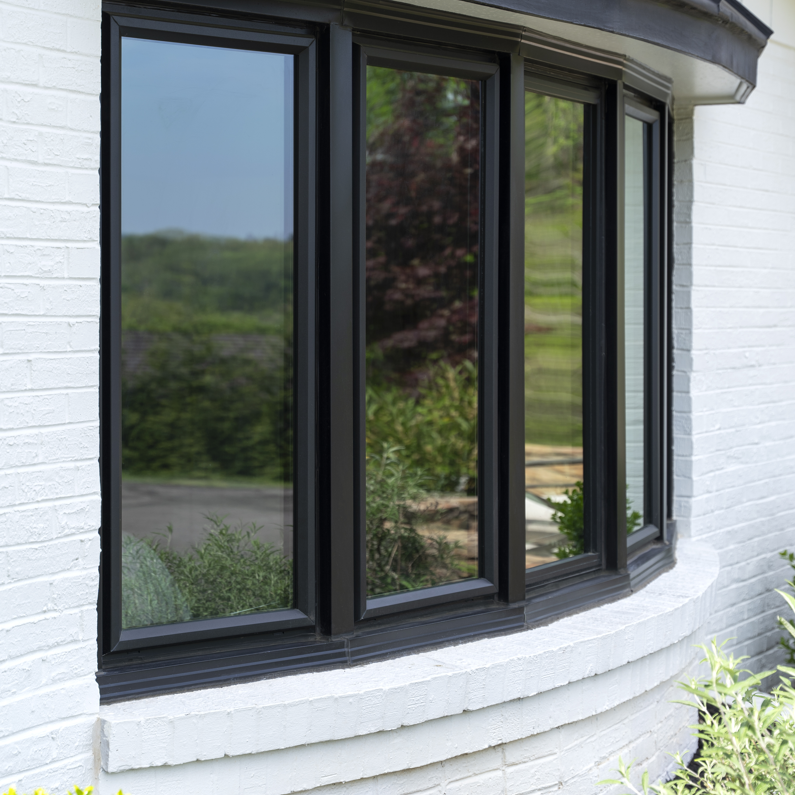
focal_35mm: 77
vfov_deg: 22.5
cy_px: 345
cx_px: 395
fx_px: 1995
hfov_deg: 22.5
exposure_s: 1/320
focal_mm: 59.6
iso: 100
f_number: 4
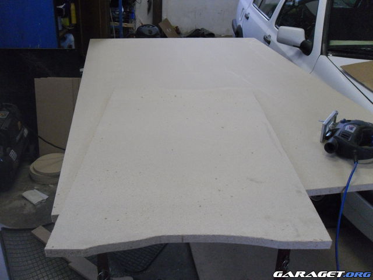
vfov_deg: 40.7
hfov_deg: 52.6
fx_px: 377
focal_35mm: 35
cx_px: 186
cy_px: 140
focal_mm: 6.3
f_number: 3.5
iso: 400
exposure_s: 1/45
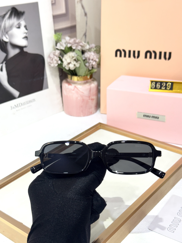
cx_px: 91
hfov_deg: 30.3
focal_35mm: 48
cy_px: 122
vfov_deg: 39.7
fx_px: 336
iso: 50
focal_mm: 6.76
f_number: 1.78
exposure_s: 1/50
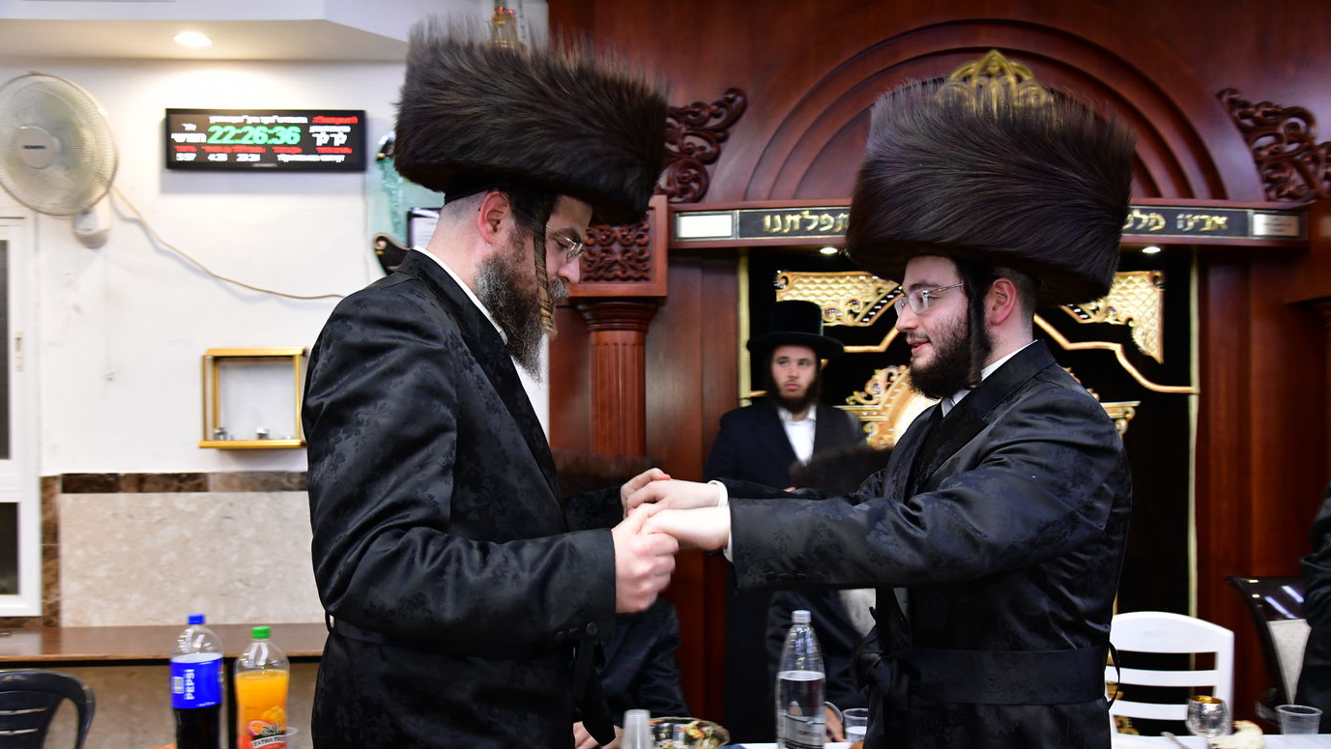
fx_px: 1165
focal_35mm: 33
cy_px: 431
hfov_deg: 59.5
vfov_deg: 35.6
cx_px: 666
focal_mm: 31
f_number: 5.6
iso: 2500
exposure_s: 1/100
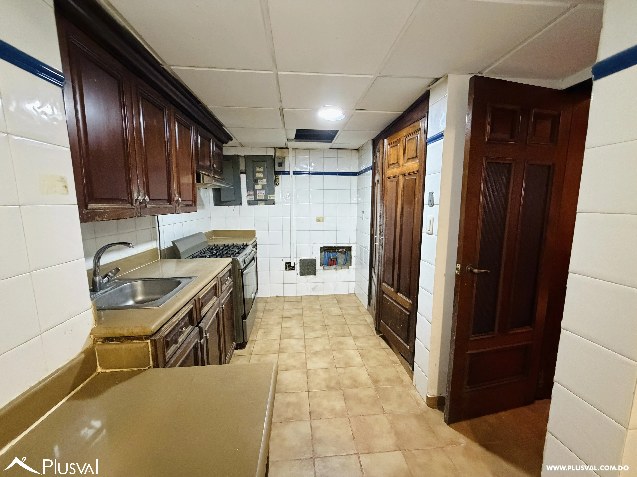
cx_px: 318
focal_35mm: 14
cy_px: 238
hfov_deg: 102.1
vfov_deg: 85.7
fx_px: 258
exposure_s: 1/60
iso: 1000
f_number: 2.2
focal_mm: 2.22
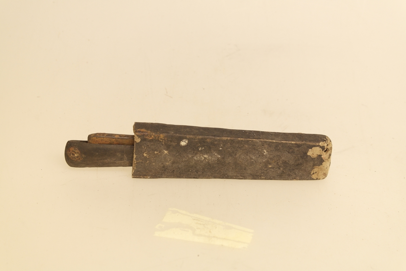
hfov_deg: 26.3
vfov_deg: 17.7
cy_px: 136
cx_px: 203
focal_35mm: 77
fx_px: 868
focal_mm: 50
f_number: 7.1
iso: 400
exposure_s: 1/10
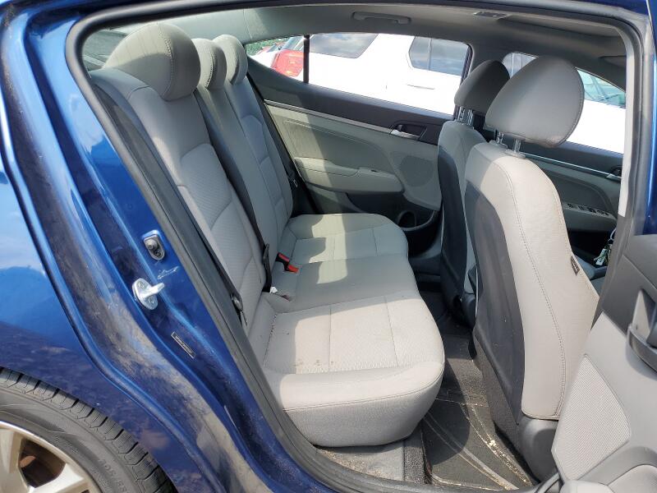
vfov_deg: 53.1
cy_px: 246
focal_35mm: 26
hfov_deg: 67.3
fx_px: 493
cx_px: 328
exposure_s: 1/714
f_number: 1.5
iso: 50
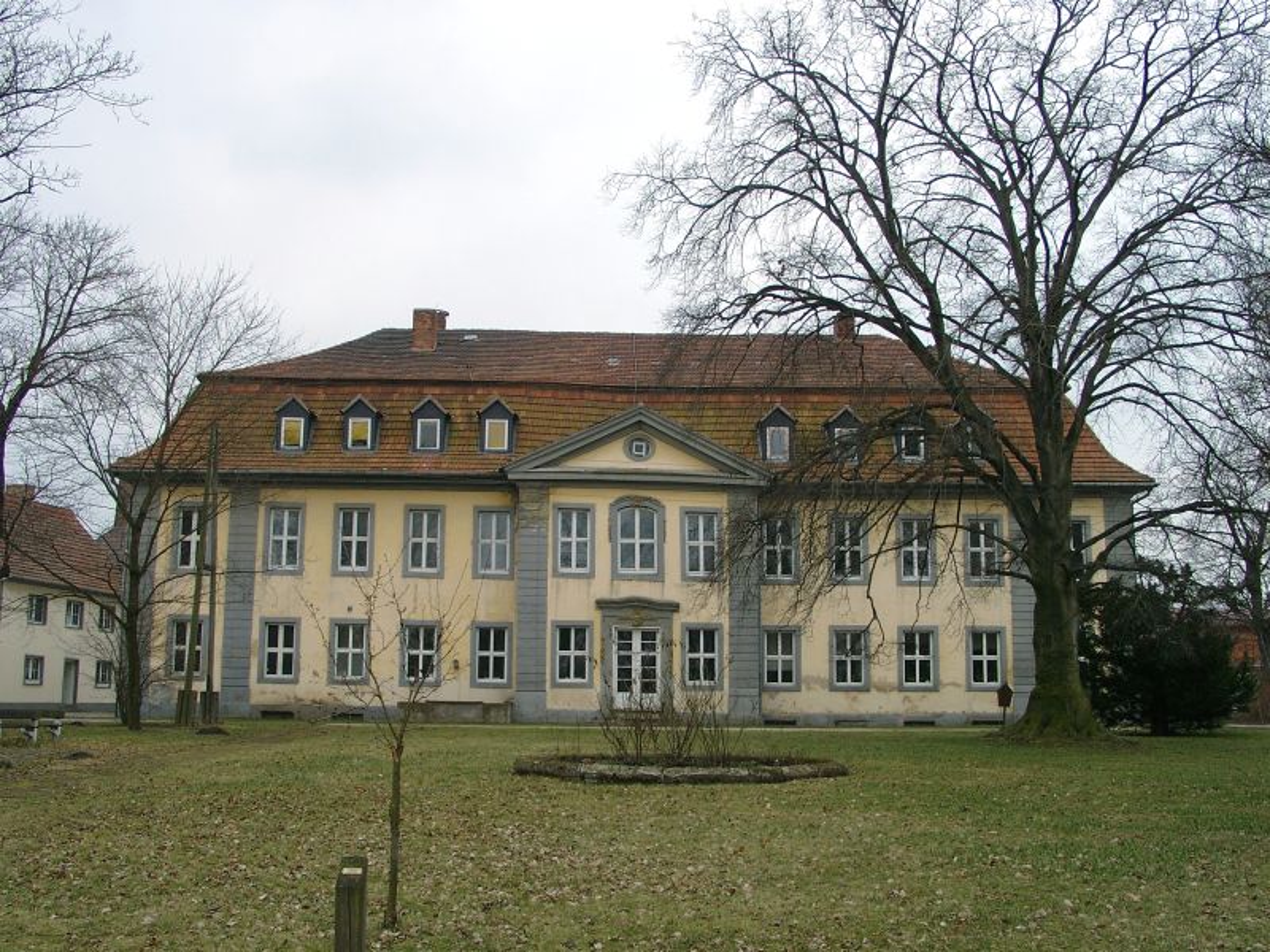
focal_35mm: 37
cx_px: 635
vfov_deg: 38.7
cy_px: 476
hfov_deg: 50.1
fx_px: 1357
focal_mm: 7.69
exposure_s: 1/226
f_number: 4
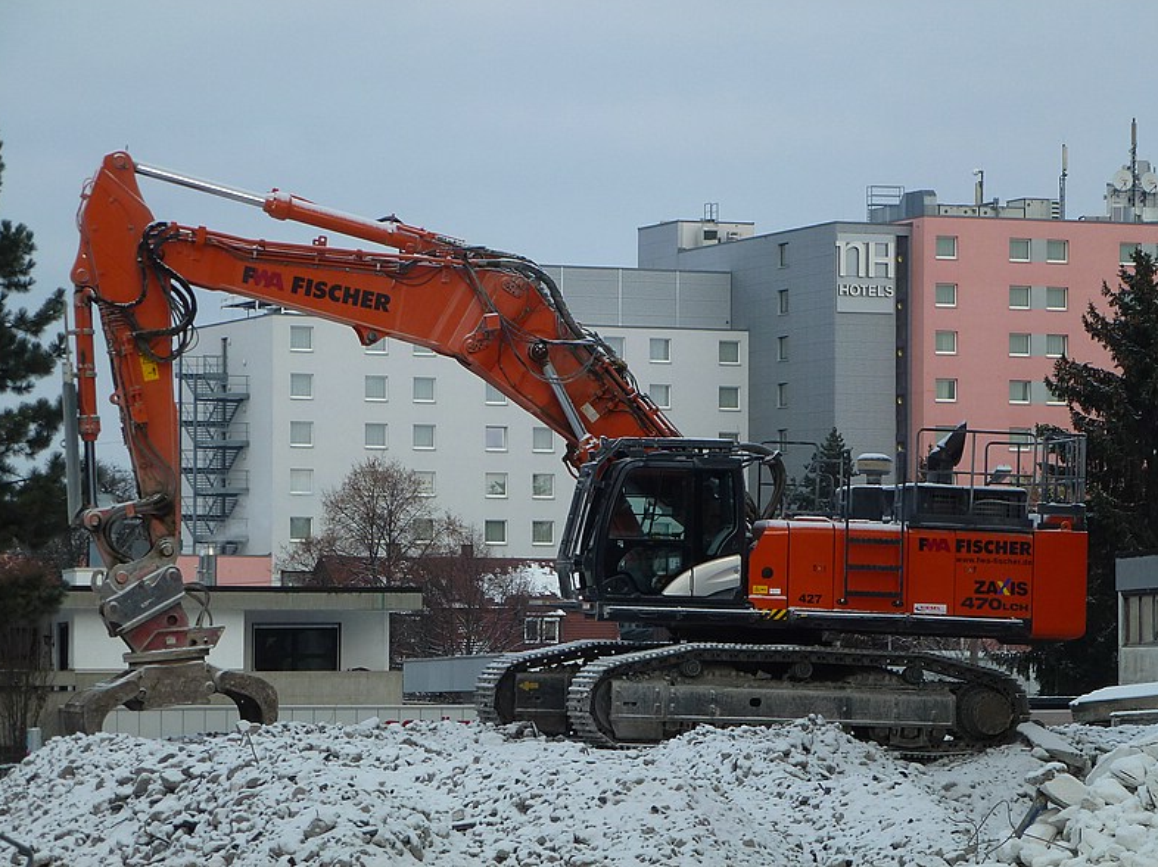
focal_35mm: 171
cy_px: 427
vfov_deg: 8.7
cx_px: 573
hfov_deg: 11.6
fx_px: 5719
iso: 100
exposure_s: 1/250
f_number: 5.4
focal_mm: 30.1
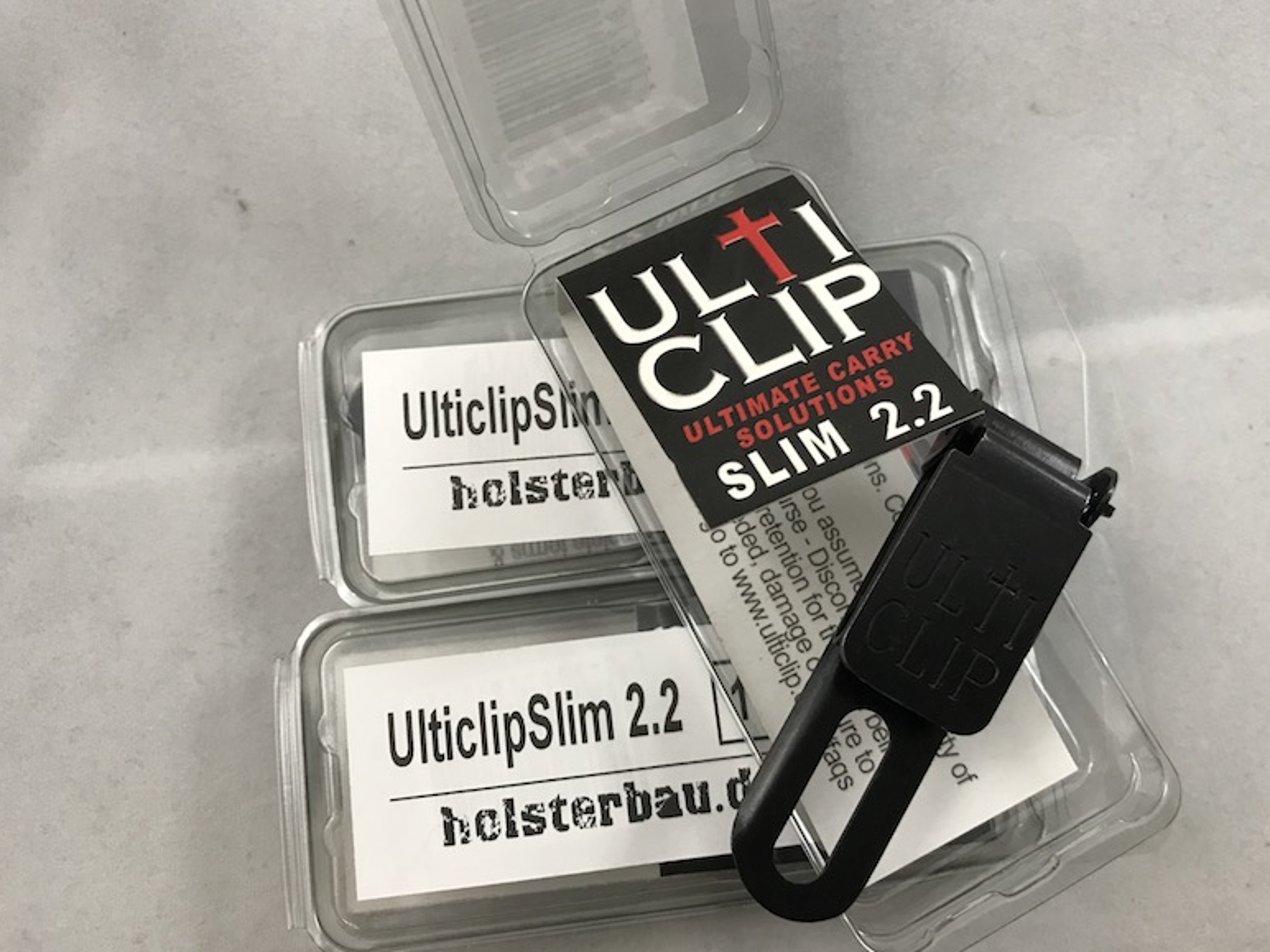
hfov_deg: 61.7
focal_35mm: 29
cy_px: 482
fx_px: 1064
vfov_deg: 48.2
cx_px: 651
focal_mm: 3.99
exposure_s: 1/25
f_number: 1.8
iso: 32
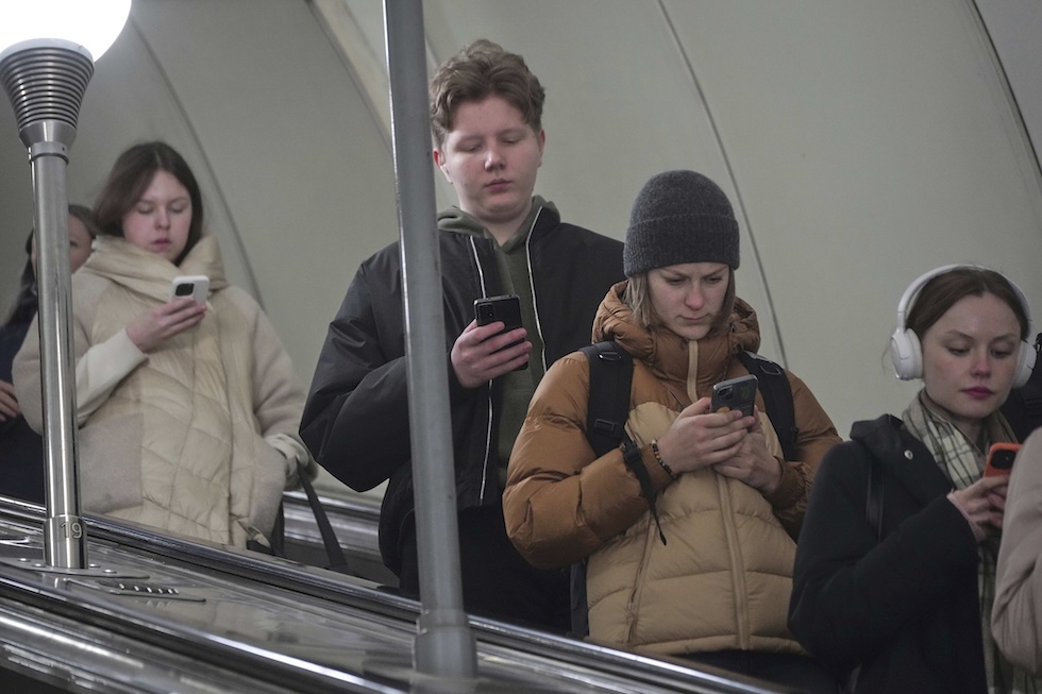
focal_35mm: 183
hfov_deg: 11.2
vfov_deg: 7.5
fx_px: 5296
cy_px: 347
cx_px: 521
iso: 8000
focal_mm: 183
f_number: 6.3
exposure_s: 1/320
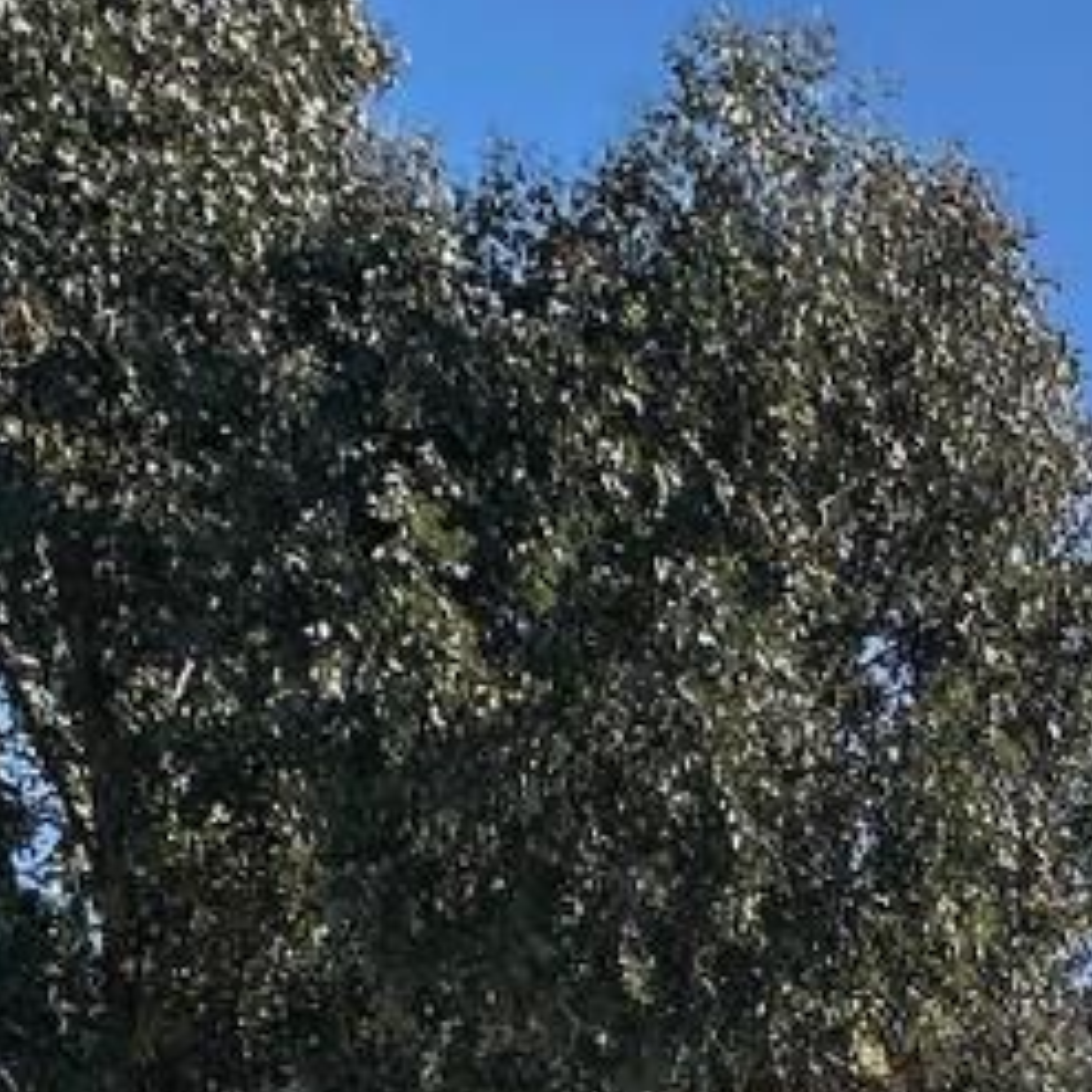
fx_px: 2677
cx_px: 1959
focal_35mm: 75
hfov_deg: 18.3
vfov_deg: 18.1
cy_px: 1987
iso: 40
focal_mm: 2.22
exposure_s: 1/1319
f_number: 2.2
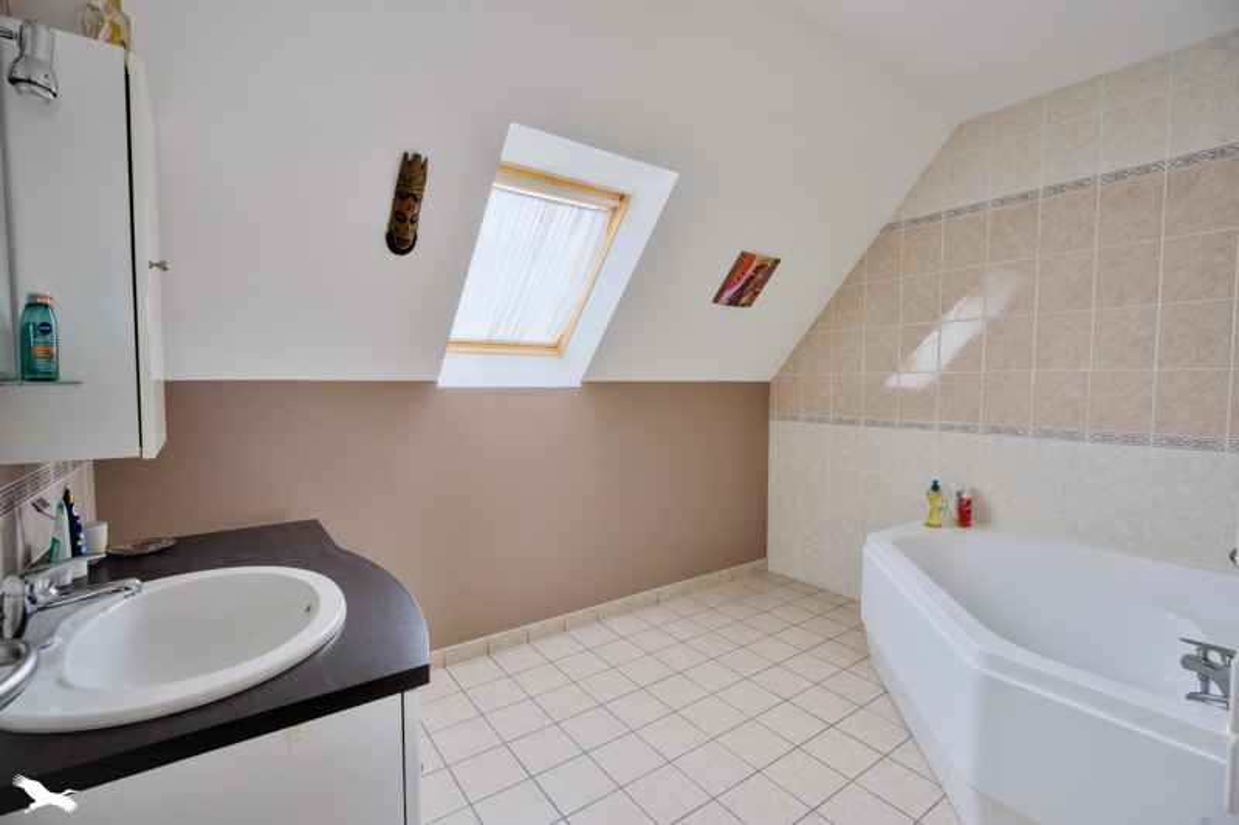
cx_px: 620
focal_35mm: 16
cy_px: 412
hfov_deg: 96.7
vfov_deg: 73.7
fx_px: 551
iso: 800
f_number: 8
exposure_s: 1/5
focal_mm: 16
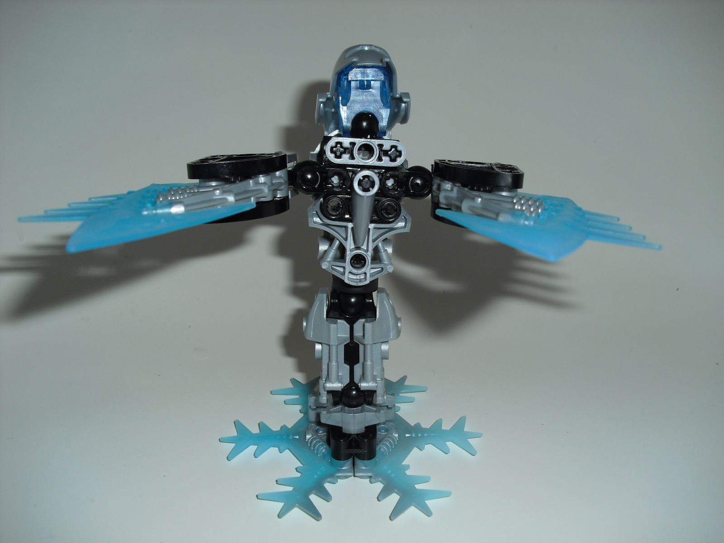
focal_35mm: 36
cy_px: 272
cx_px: 362
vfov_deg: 39.7
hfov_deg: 51.4
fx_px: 753
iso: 64
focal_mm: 6.3
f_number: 3.1
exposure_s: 1/60
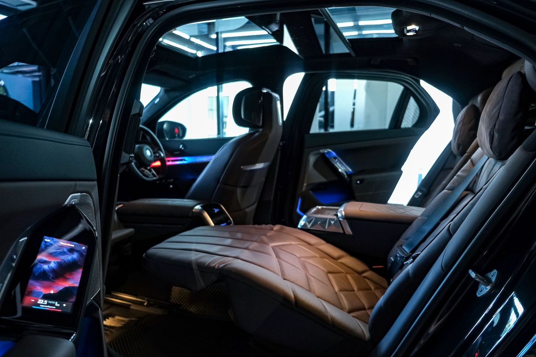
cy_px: 178
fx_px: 402
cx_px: 268
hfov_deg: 67.4
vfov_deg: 47.9
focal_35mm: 27
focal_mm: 18
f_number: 2.8
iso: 2000
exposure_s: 1/30
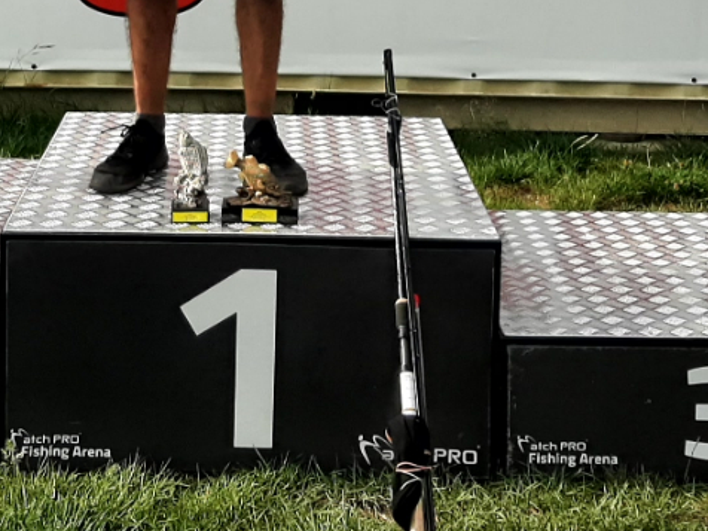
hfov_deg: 27.3
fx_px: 1452
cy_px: -118
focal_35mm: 71
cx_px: 263
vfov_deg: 19.4
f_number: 1.7
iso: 40
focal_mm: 3.93
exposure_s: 1/3436
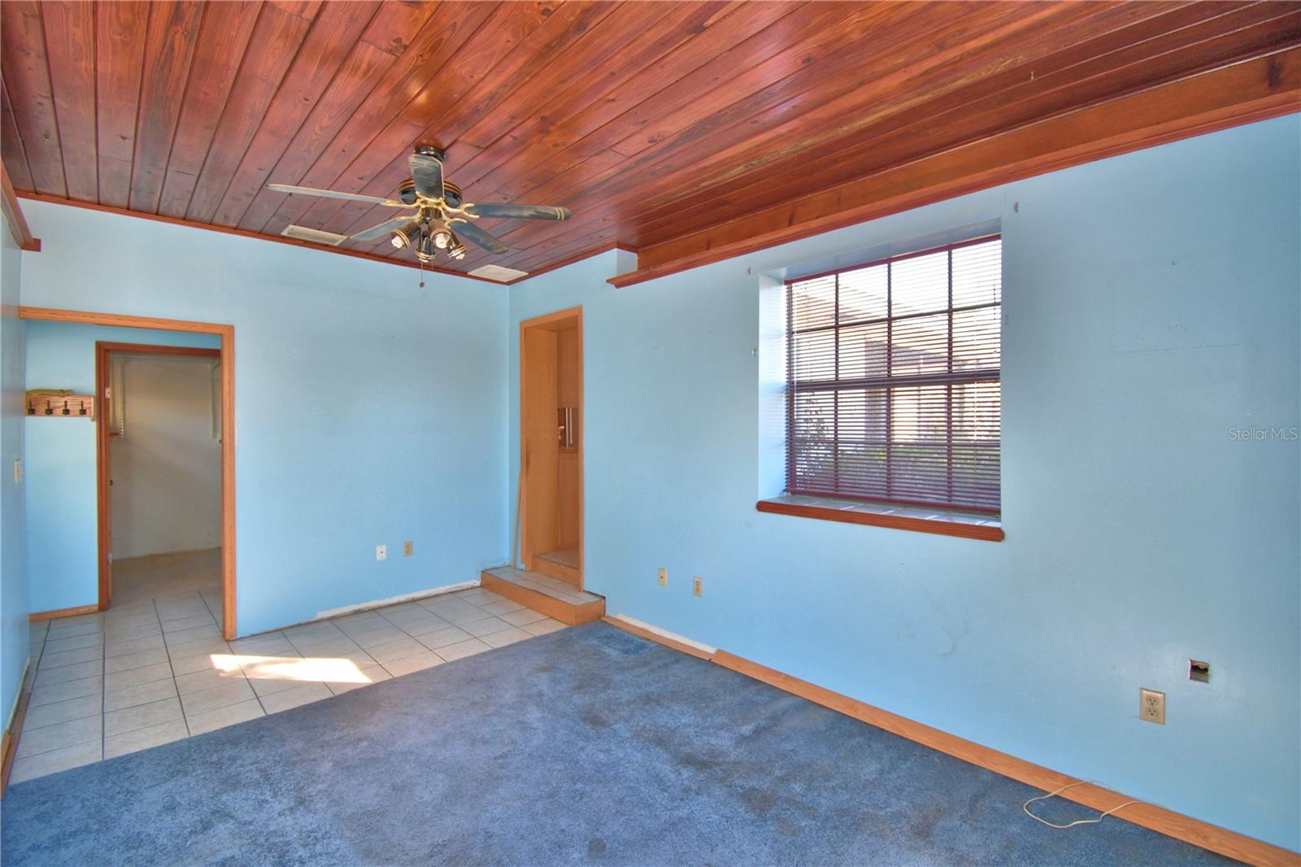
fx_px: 542
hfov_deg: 100.4
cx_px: 650
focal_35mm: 15
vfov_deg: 77.3
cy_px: 434
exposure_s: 1/40
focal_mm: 10
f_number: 4.5
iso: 200
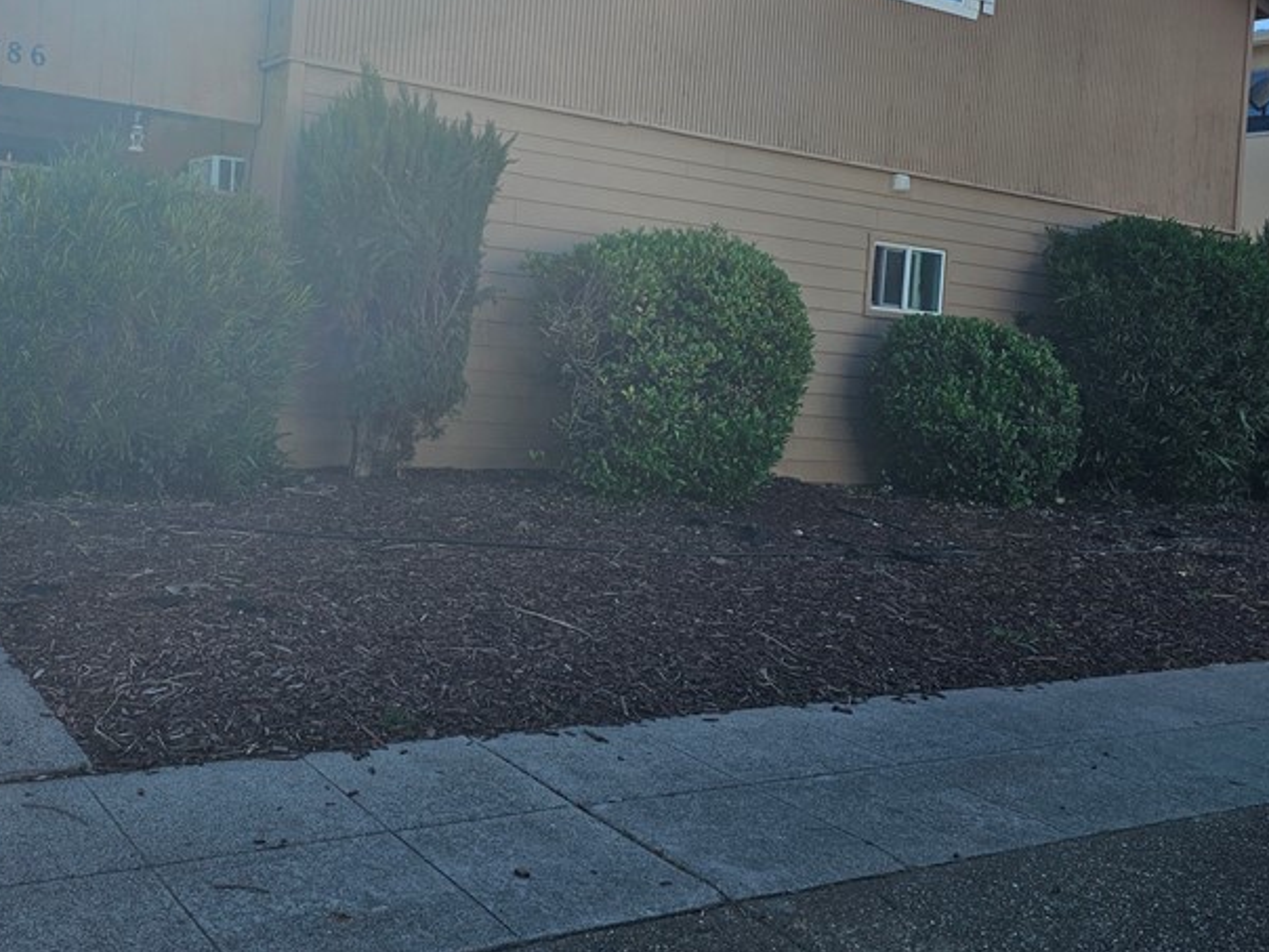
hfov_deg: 47.6
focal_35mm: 39
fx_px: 1430
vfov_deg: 36.4
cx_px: 506
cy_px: 317
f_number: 1.7
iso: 10
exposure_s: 1/771
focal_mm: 6.3
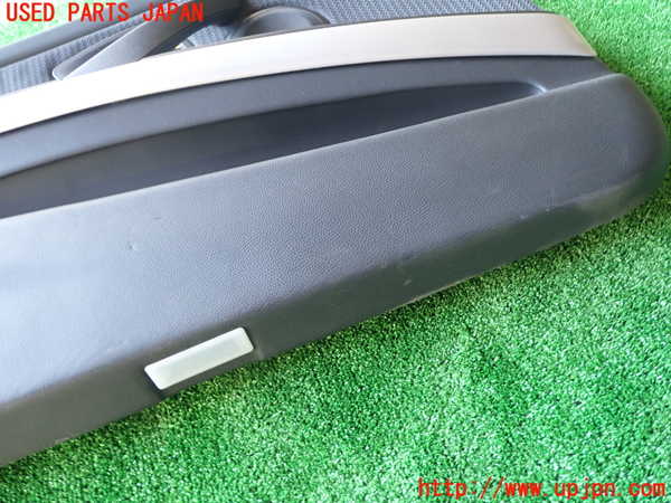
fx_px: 620
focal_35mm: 32
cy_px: 252
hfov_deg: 56.8
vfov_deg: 44.2
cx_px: 336
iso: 200
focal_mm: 5.79
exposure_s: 1/30
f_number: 2.4
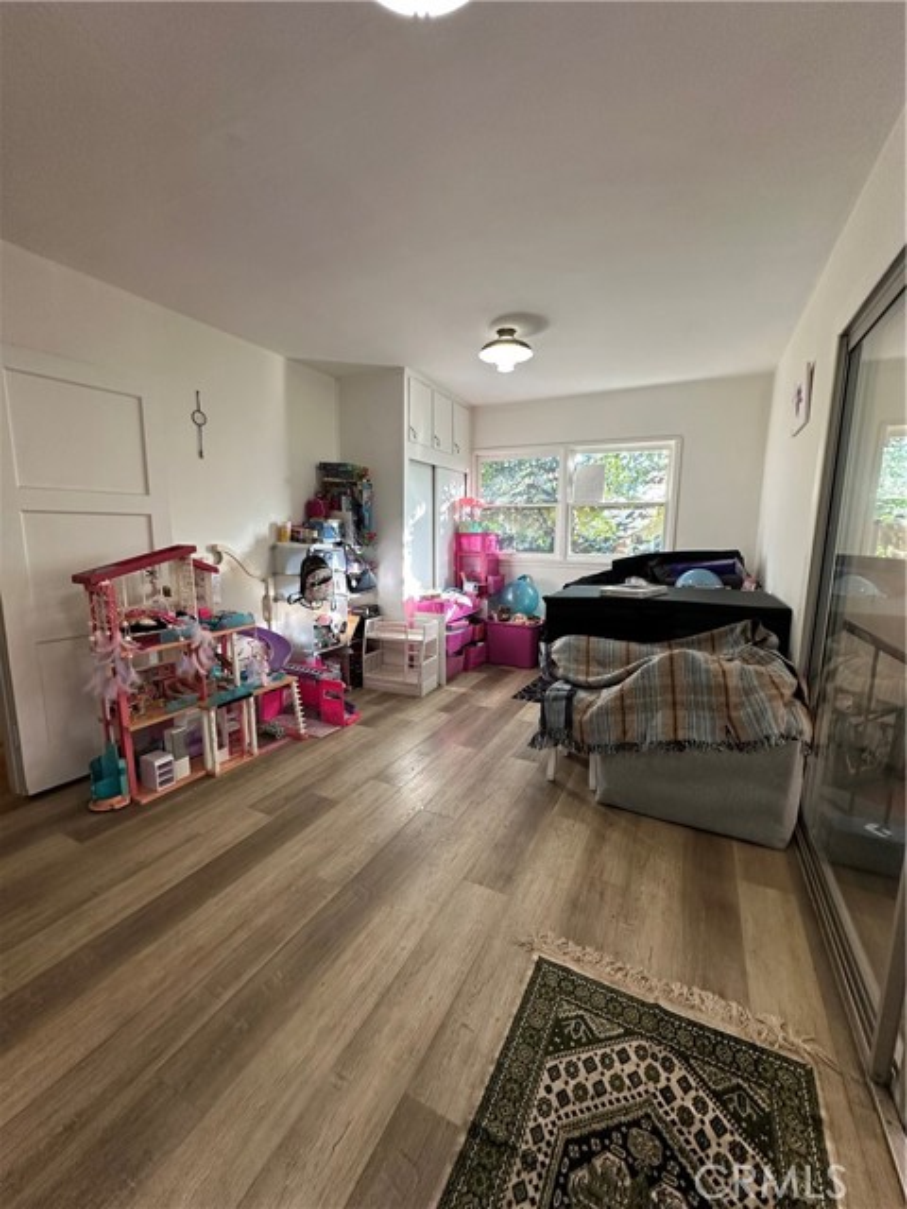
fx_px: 489
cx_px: 454
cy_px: 604
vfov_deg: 102.1
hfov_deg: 85.7
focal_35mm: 14
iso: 160
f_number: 2.2
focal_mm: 2.22
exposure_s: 1/60
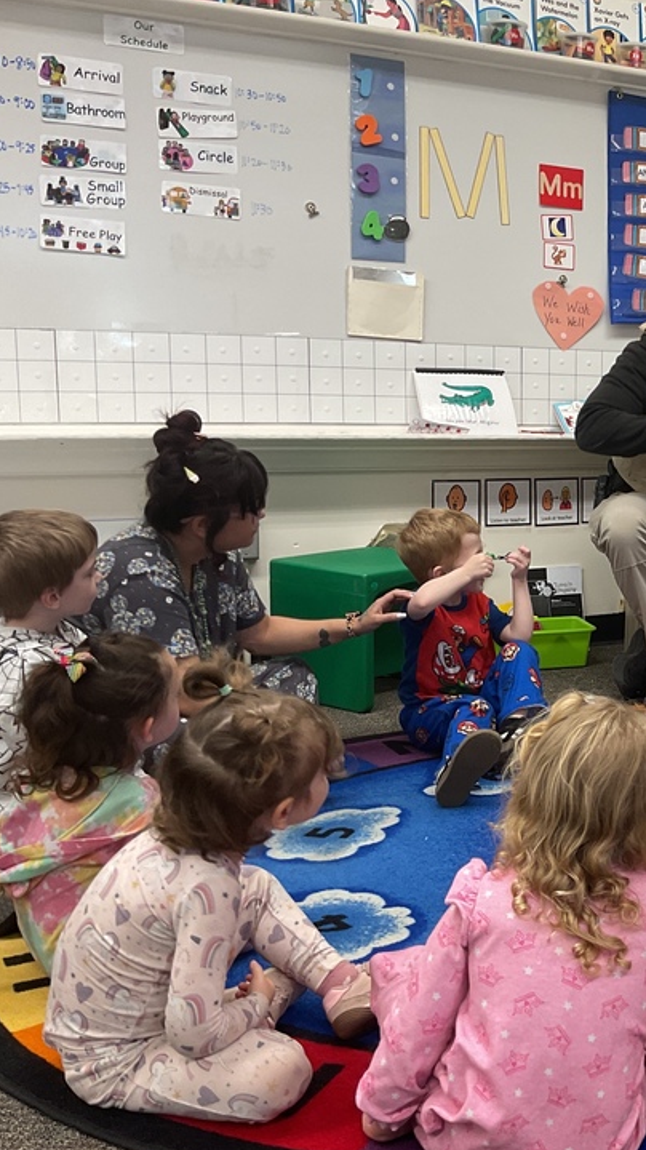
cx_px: 761
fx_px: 1371
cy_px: 557
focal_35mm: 45
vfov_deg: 45.5
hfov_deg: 24.2
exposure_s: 1/60
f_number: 1.8
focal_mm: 3
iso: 50
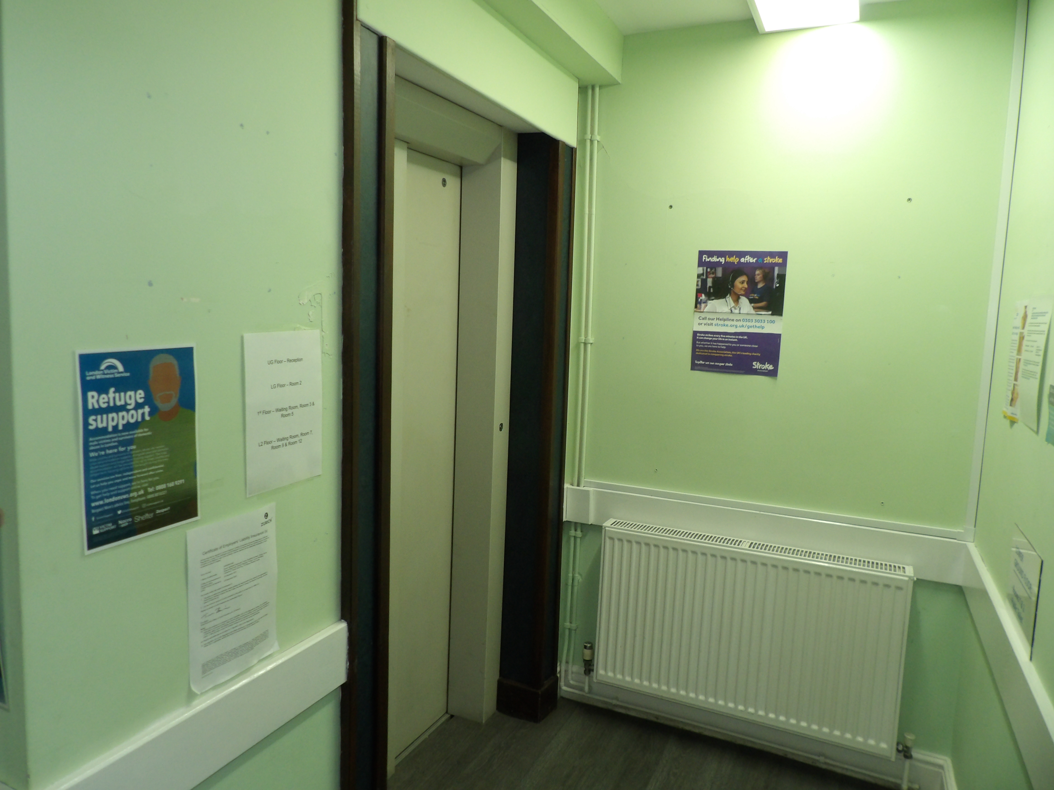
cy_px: 395
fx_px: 731
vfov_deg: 56.8
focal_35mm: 24
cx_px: 527
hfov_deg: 71.6
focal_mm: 4.3
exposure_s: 1/34
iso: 200
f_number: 3.2
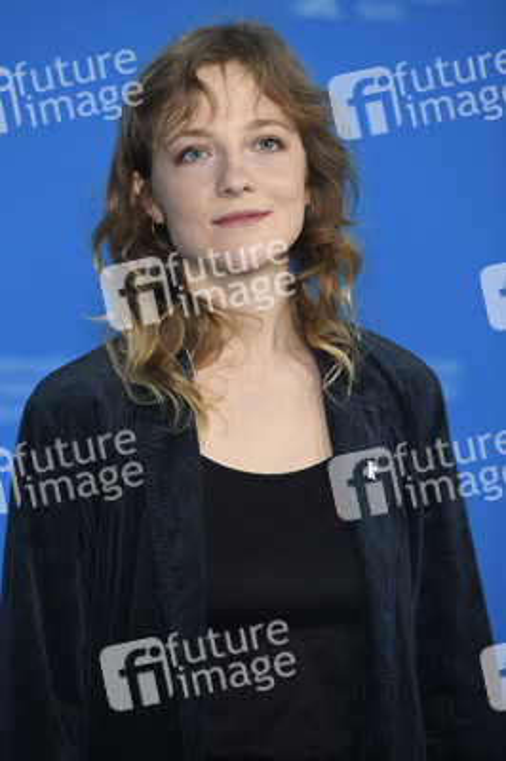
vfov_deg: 13.3
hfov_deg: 8.8
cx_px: 253
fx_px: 3273
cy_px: 380
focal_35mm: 155
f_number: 4
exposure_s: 1/400
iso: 640
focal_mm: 155
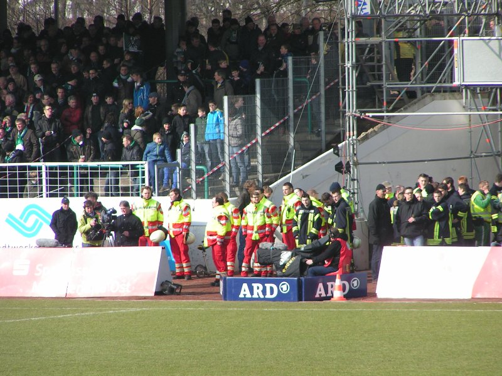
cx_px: 251
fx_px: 5511
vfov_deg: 3.9
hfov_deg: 5.2
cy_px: 188
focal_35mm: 380
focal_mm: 58
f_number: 4.5
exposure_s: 1/400
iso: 50
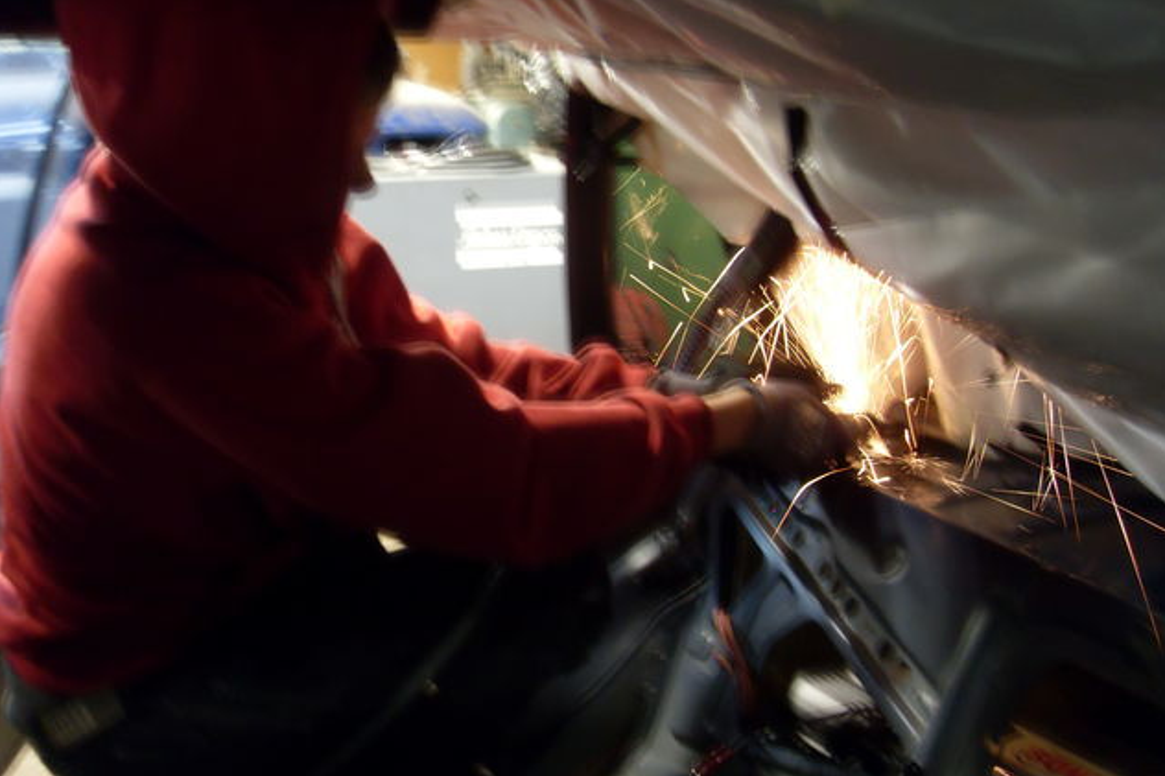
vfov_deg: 34.2
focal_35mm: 39
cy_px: 365
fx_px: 1262
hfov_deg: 49.6
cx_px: 586
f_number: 2.8
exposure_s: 1/4
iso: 200
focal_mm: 6.3
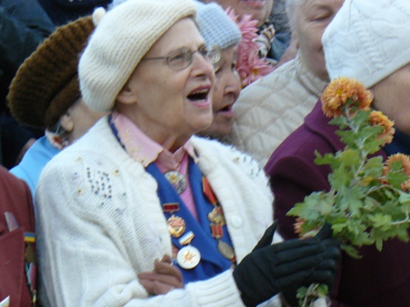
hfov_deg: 6.6
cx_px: 228
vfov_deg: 4.9
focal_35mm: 301
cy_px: 197
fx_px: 3564
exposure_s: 1/160
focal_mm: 35.4
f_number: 4
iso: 200
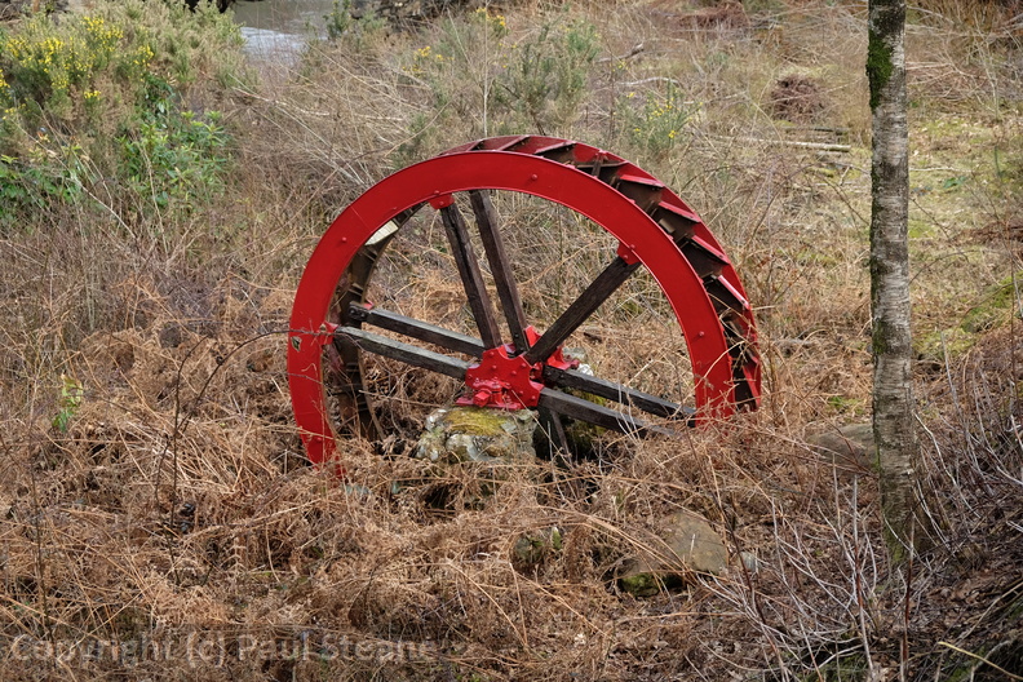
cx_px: 512
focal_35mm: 67
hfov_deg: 30.1
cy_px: 341
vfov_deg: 20.3
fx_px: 1904
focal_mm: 44.4
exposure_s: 1/210
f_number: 5.6
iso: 200
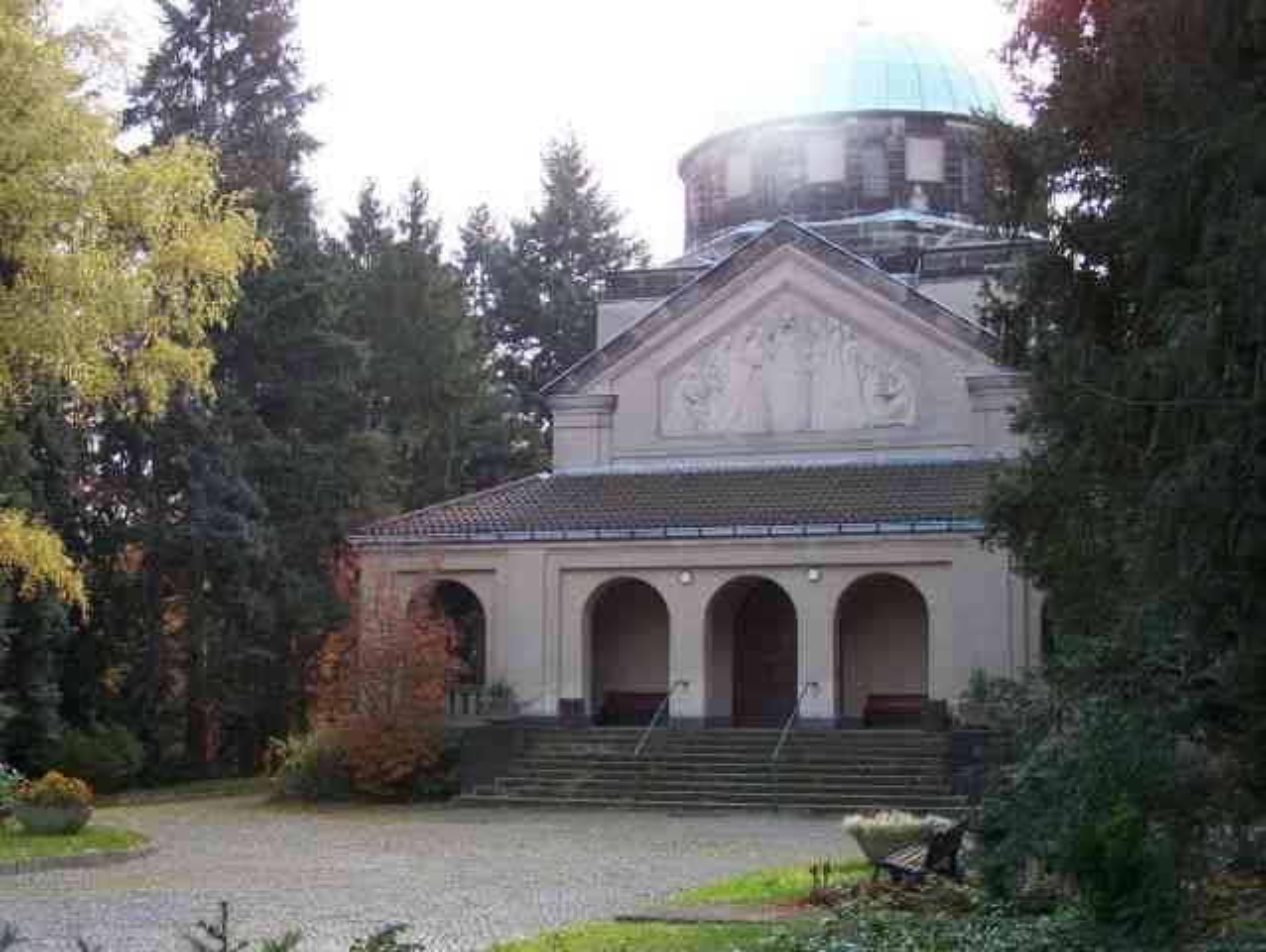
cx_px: 633
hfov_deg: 37.5
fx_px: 1867
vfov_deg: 28.6
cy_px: 476
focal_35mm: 51
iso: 80
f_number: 3
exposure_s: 1/160
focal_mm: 8.5
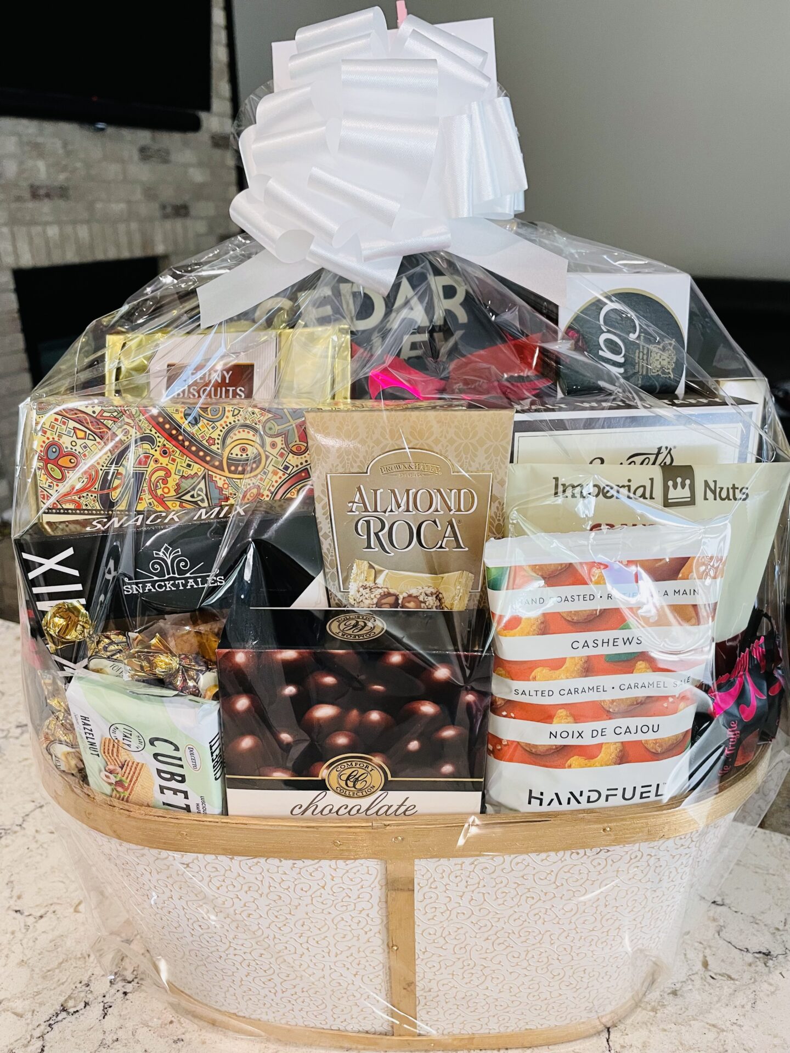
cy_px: 526
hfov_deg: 53.1
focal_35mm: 26
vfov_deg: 67.3
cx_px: 395
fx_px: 791
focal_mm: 4.2
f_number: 1.6
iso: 125
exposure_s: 1/60
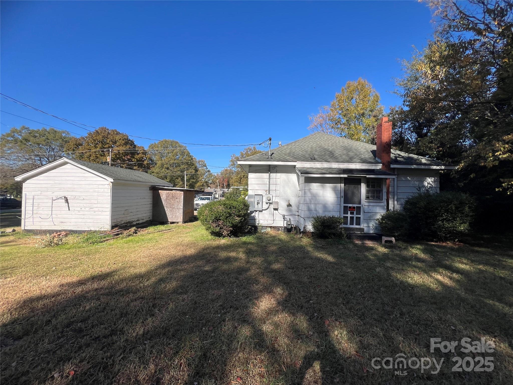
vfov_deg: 89.9
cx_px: 256
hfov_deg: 106.2
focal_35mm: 13
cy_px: 192
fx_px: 193
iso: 32
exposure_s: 1/1155
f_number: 1.8
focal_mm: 1.57
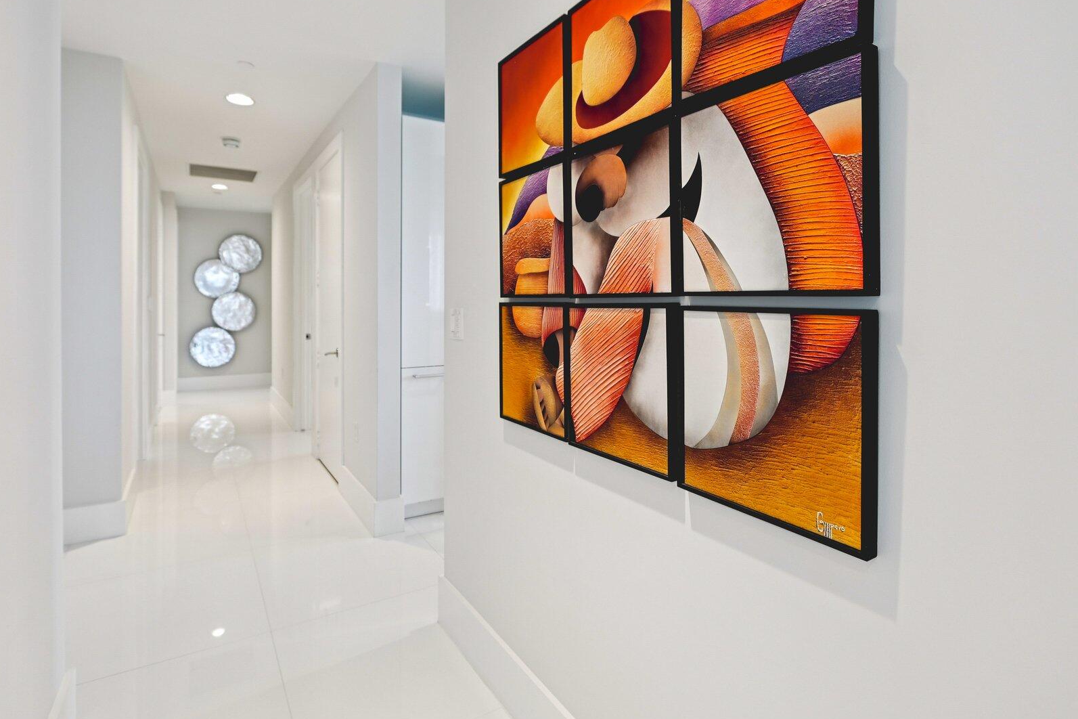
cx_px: 526
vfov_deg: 67.1
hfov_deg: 90.0
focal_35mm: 18
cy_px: 312
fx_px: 539
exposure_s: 1/25
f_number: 4.5
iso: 100
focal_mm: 14
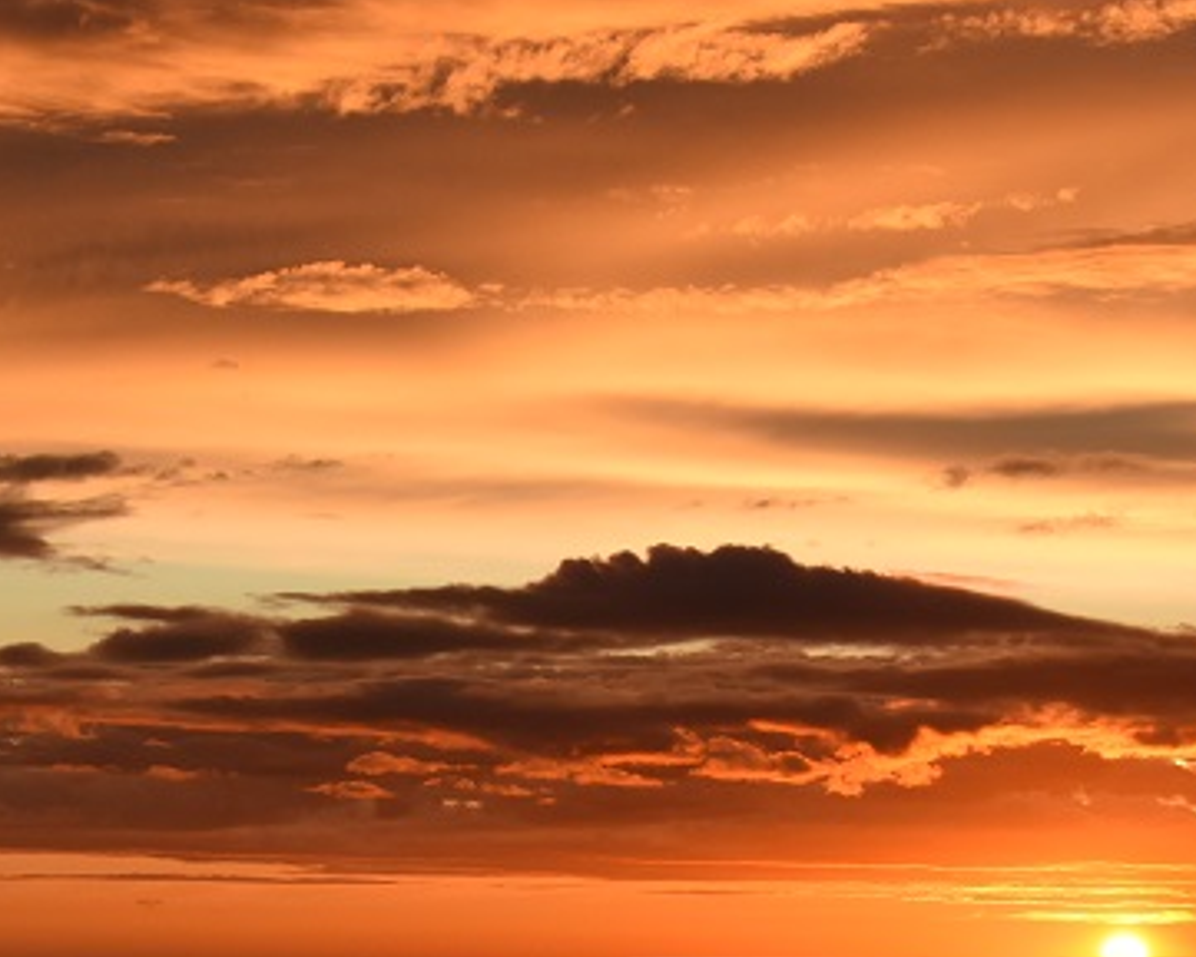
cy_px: 816
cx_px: 411
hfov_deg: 16.4
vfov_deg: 13.1
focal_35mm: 117
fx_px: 4143
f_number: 6.3
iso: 800
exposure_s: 1/1250
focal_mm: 45
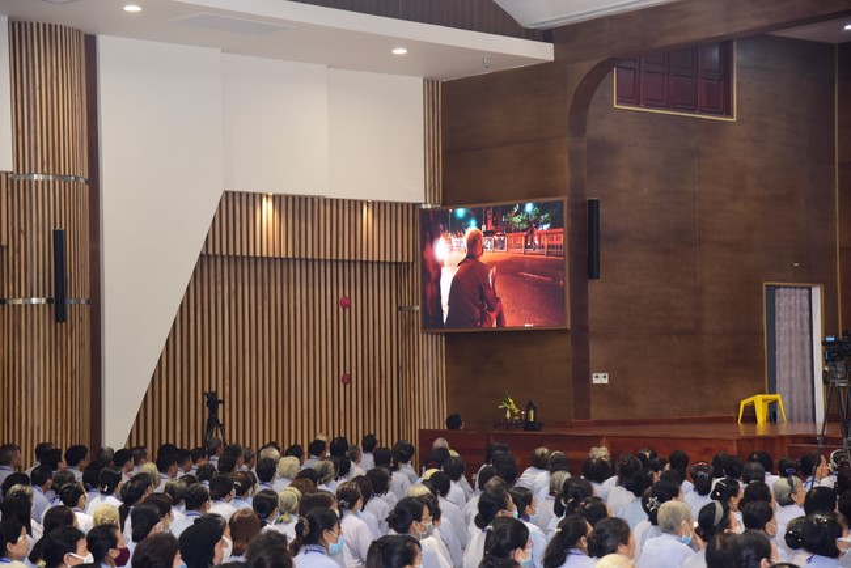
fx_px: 1939
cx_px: 426
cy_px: 284
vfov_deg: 16.7
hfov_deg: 24.8
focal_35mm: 82
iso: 1250
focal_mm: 82
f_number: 5.6
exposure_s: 1/60
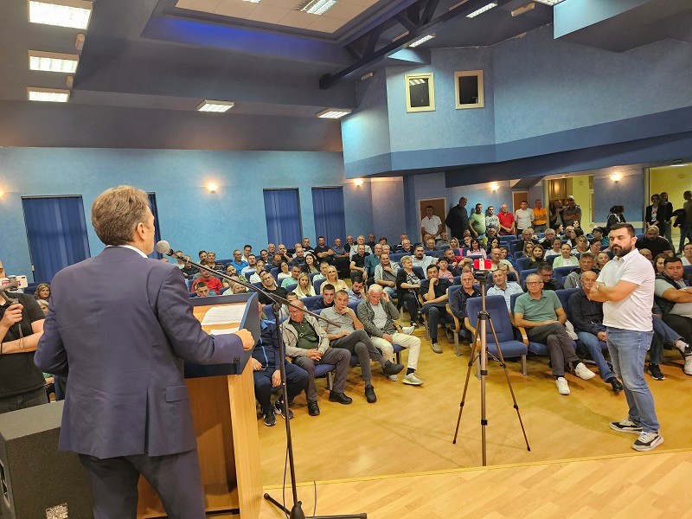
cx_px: 346
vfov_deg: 58.9
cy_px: 260
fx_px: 460
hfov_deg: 73.9
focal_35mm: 23
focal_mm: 6.3
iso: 800
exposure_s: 1/100
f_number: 1.7
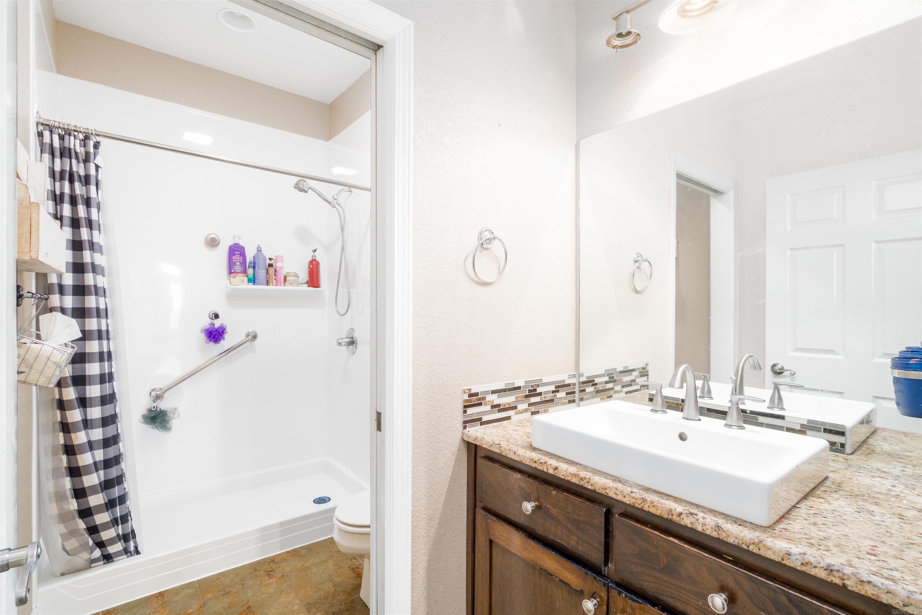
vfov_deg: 72.1
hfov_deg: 95.0
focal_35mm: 16
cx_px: 461
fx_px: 423
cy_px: 308
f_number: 8
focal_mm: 11
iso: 400
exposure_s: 1/100
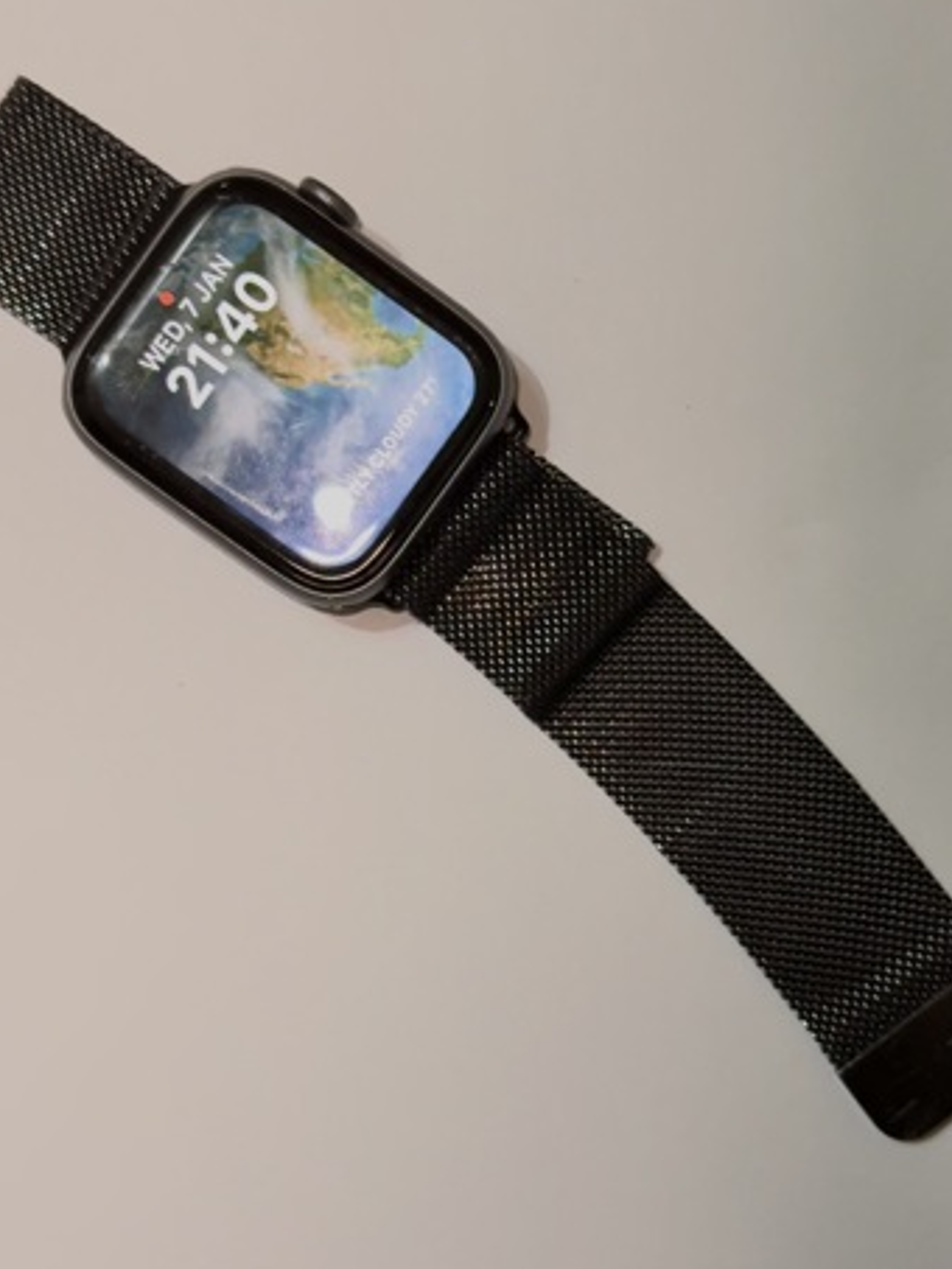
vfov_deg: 36.2
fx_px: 1943
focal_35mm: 53
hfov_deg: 27.5
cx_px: 494
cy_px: 650
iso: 50
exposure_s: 1/61
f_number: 1.78
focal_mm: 6.76
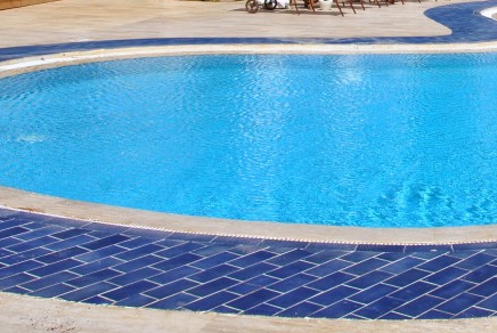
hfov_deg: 26.0
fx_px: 982
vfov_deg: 18.5
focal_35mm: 71
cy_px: -30
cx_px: 560
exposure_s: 1/320
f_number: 9
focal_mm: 18
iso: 100
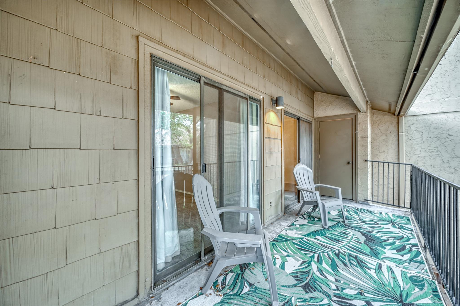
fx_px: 179
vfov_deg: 81.2
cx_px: 230
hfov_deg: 104.2
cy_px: 153
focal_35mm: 14
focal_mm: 14
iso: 160
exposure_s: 1/10
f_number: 8
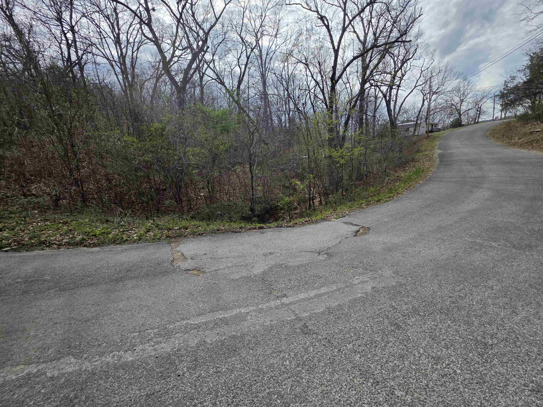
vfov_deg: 89.9
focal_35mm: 13
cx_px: 272
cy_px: 204
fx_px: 204
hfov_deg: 106.2
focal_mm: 2.2
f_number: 1.9
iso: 40
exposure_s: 1/2116
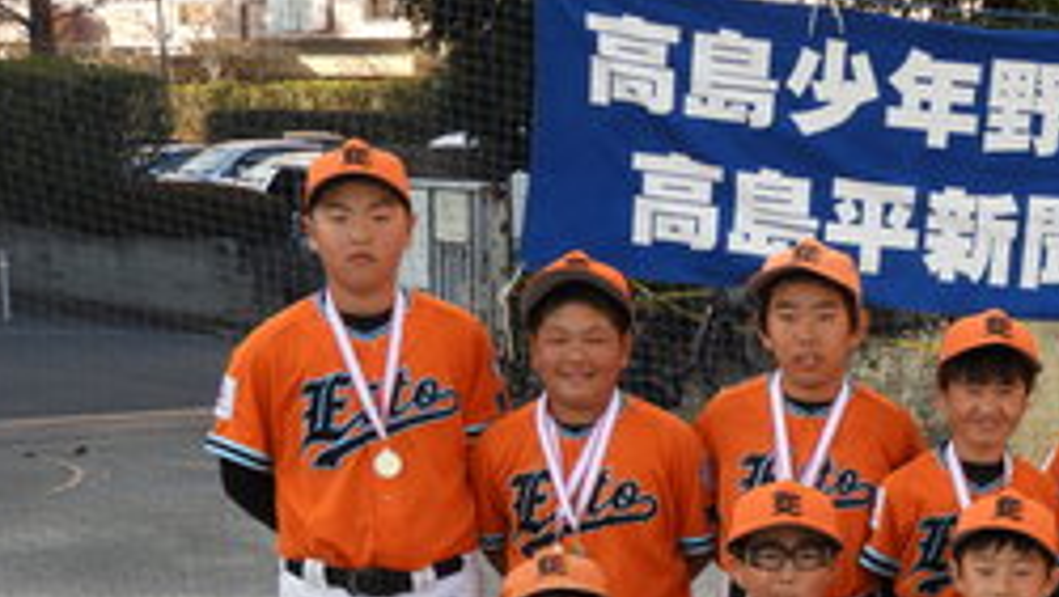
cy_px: 688
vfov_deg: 11.0
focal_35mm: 109
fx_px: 3063
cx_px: 1004
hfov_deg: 19.2
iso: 100
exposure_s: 1/160
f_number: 4
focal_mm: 9
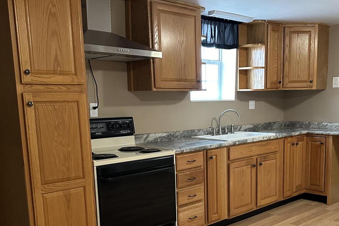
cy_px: 173
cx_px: 210
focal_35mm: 42
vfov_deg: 31.2
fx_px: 395
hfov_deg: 46.0
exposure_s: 1/60
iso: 400
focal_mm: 6.86
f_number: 1.78
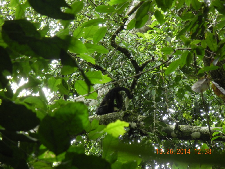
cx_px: 112
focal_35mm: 300
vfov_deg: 5.0
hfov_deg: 6.6
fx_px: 1950
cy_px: 84
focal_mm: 54
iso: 400
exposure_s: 1/44
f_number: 5.6
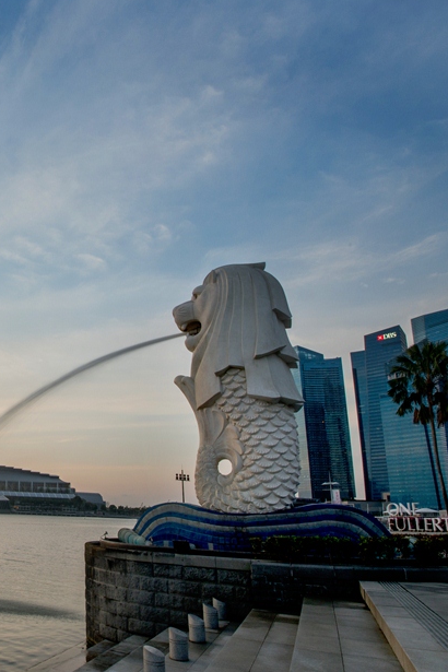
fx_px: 373
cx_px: -32
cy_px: 362
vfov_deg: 83.8
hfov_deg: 47.3
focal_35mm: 20
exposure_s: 1/6
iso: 100
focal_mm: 12
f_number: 22
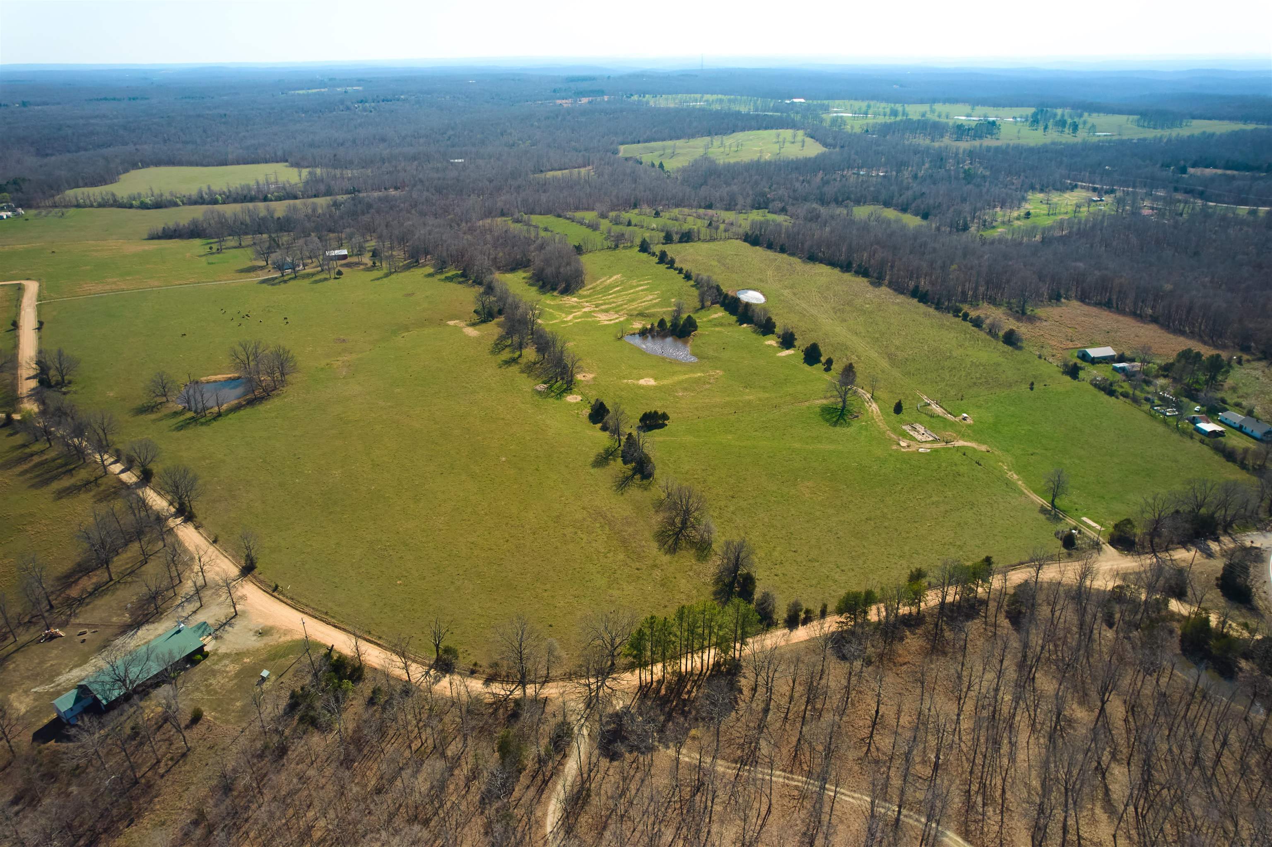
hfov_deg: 78.6
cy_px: 424
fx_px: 777
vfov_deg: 57.2
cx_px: 636
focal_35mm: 22
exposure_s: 1/60
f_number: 2.8
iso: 200
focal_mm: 8.38
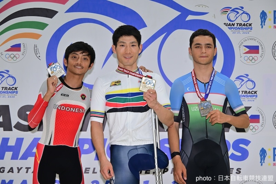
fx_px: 805
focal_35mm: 105
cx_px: 138
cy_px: 92
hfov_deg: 19.5
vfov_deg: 13.0
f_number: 8
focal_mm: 105
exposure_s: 1/160
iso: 1250
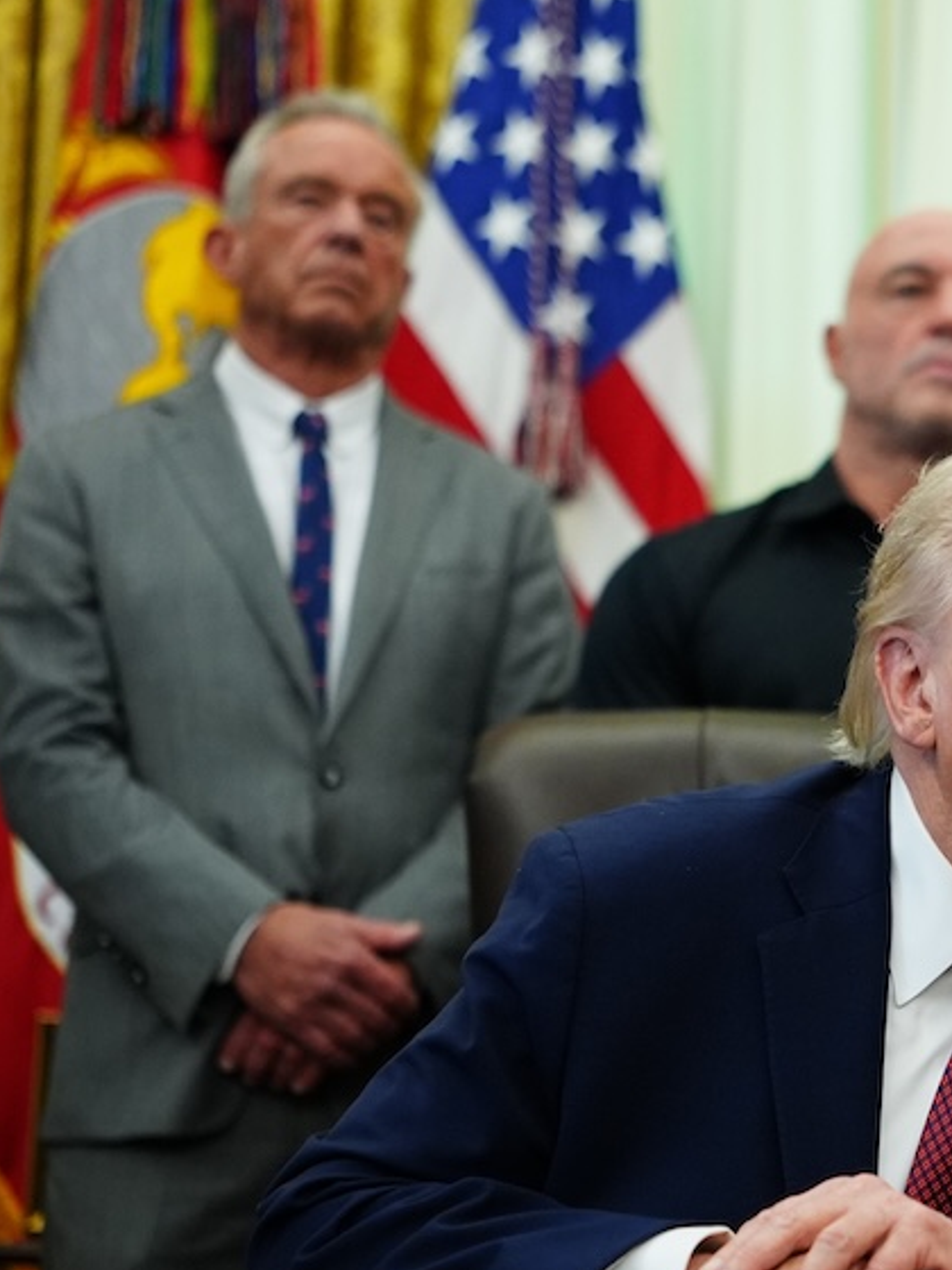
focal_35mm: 103
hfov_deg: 14.0
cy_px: 760
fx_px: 3777
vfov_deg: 19.1
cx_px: 1120
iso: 2500
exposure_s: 1/500
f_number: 2
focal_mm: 50
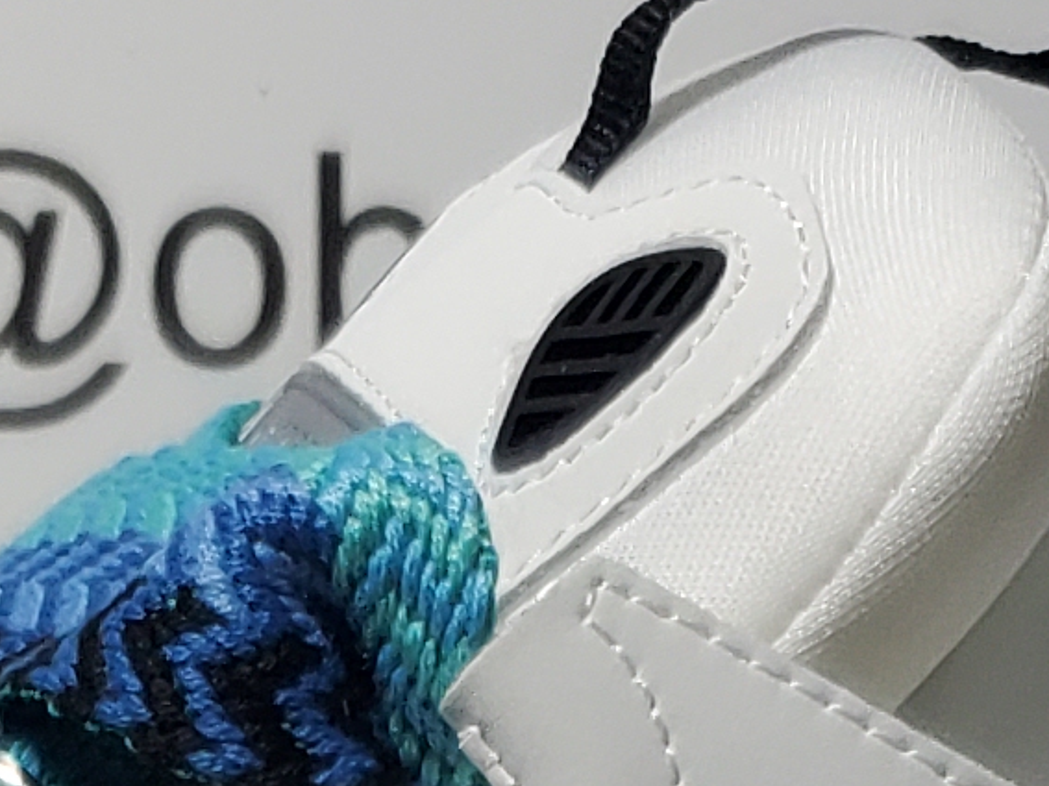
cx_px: 152
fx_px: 5605
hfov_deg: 10.6
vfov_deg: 7.2
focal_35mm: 185
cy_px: 2351
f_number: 1.5
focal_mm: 4.3
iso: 50
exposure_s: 1/591
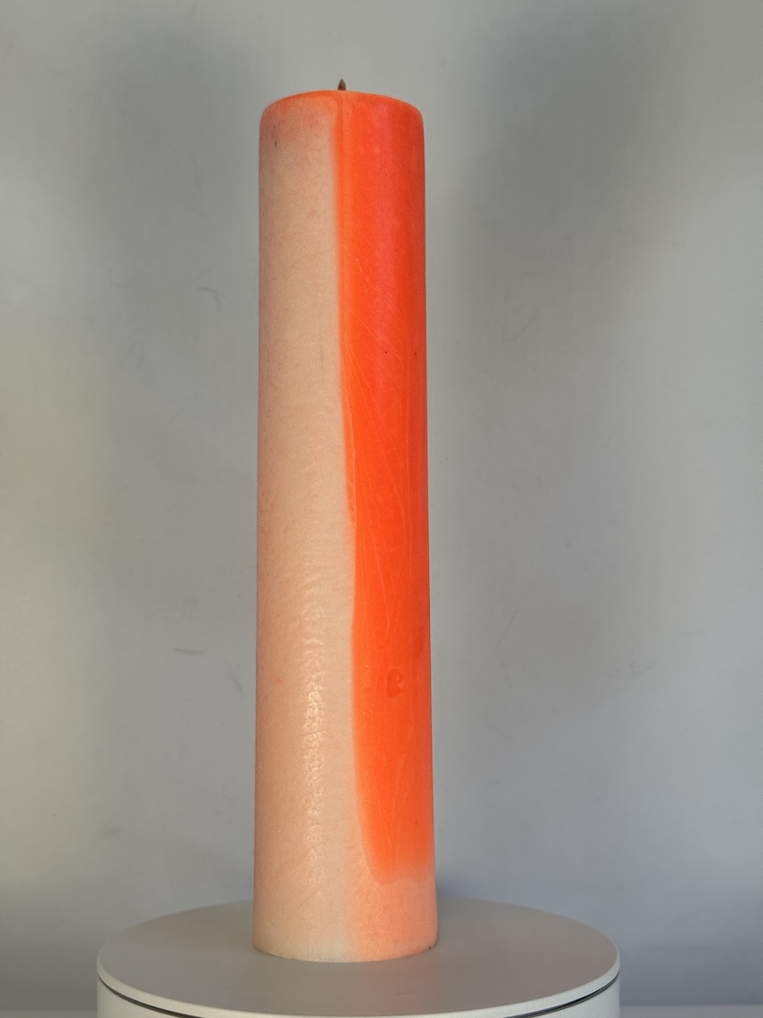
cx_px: 382
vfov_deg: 39.7
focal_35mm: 48
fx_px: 1411
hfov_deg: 30.3
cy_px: 509
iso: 125
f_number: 1.78
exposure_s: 1/995
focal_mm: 6.76
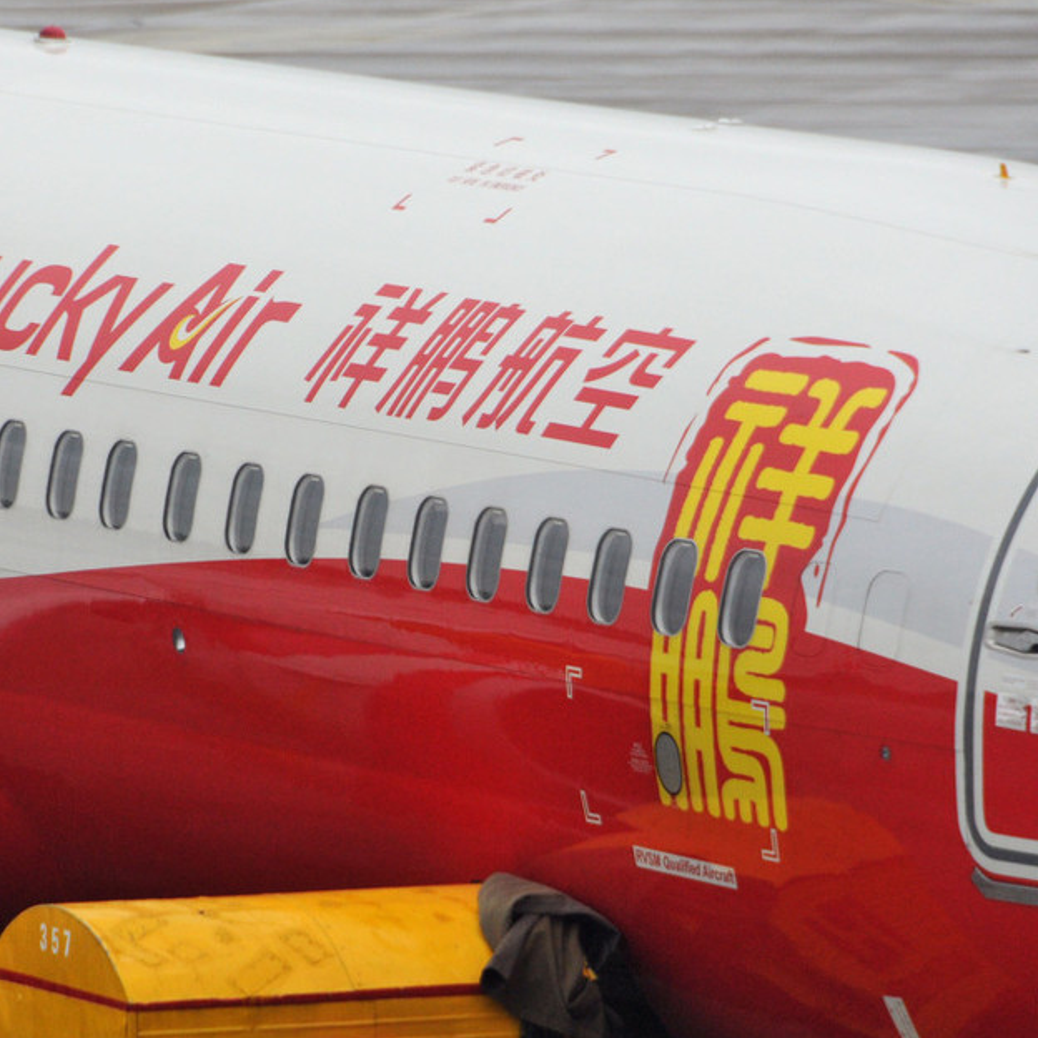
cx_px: 240
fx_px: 16623
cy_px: 587
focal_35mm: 490
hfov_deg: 3.6
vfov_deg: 3.6
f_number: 6.3
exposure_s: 1/160
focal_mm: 200
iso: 500
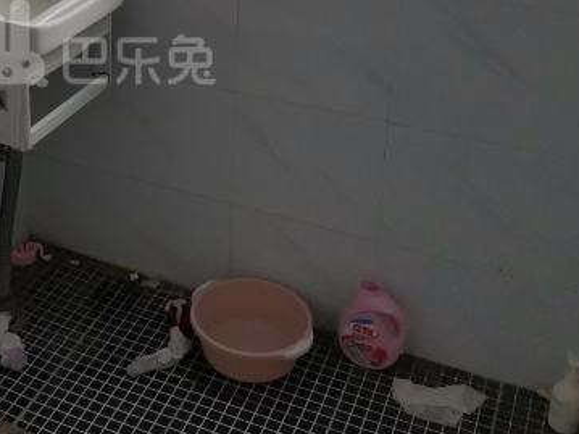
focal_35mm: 58
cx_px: 87
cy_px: 44
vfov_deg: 24.5
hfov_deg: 32.0
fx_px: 970
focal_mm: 5.5
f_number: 1.8
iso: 250
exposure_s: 1/50
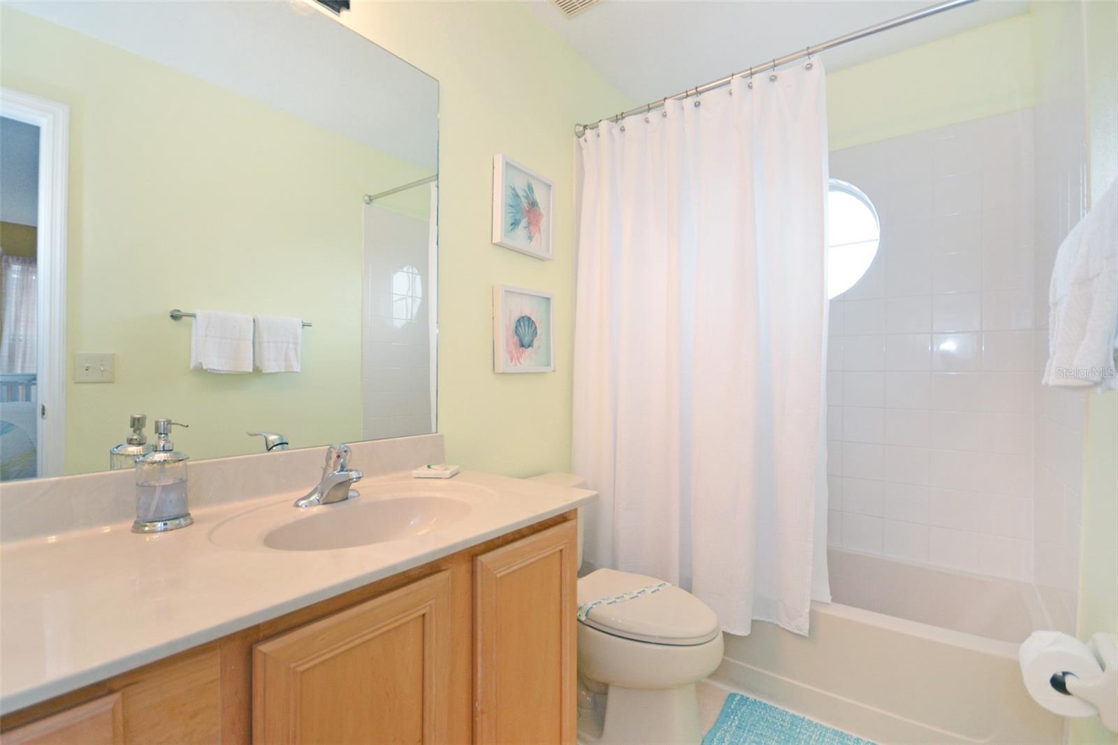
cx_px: 559
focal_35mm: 15
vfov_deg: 77.3
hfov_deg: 100.4
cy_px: 372
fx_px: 466
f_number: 5
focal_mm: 10
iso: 400
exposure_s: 1/100
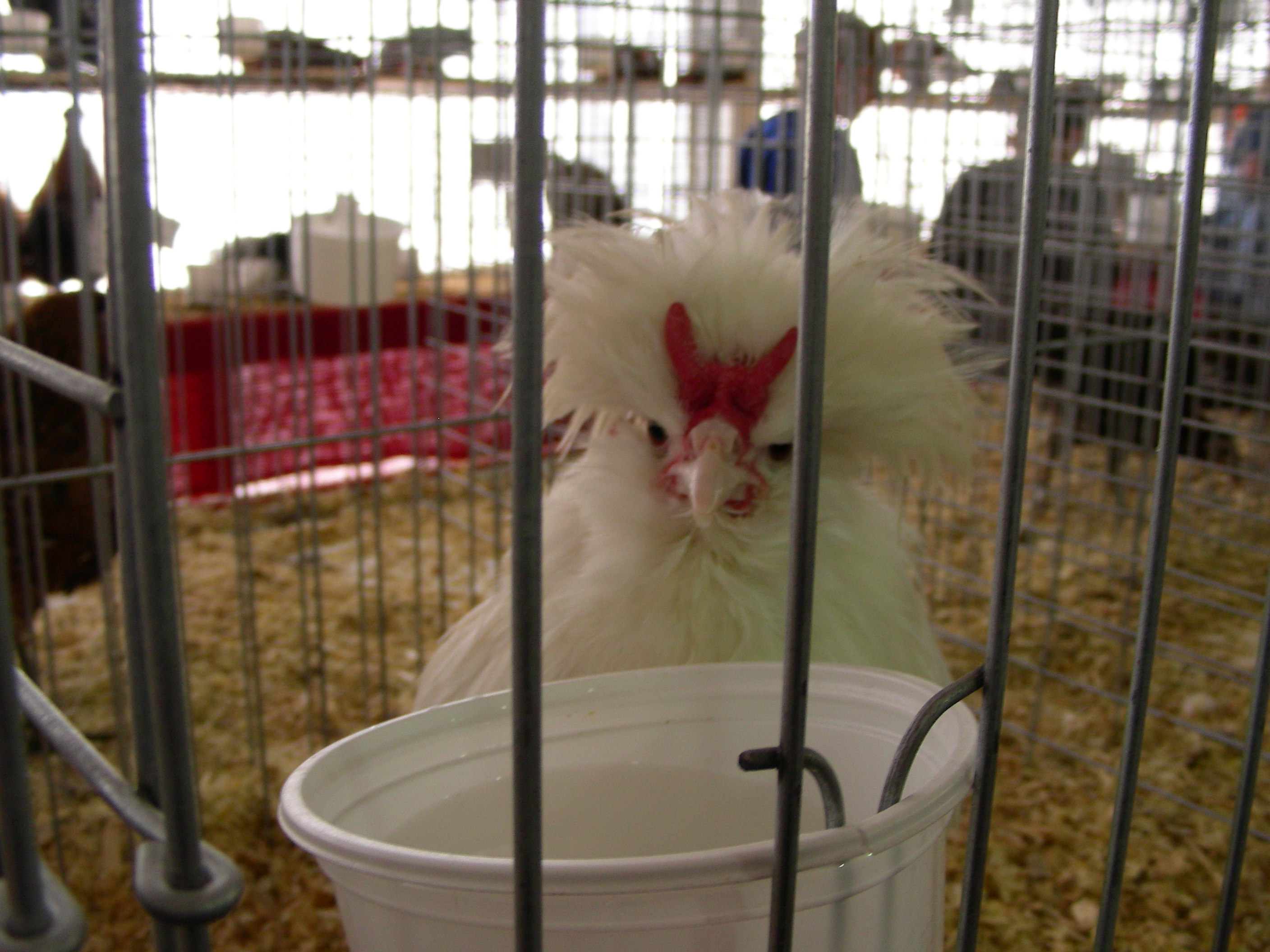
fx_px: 1394
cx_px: 635
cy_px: 476
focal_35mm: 38
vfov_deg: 37.7
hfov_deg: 49.0
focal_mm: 6.3
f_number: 3.5
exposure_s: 1/13.1
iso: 50
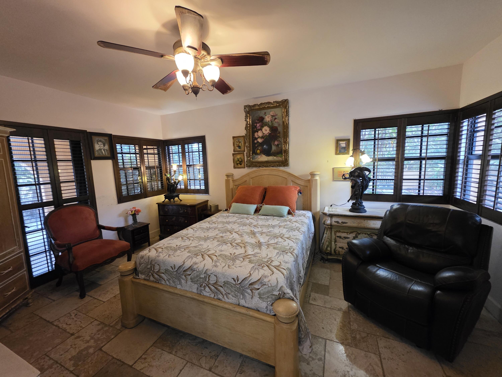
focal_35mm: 13
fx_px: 189
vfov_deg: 89.9
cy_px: 188
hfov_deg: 106.2
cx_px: 251
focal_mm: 2.2
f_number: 1.9
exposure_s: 1/60
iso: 800
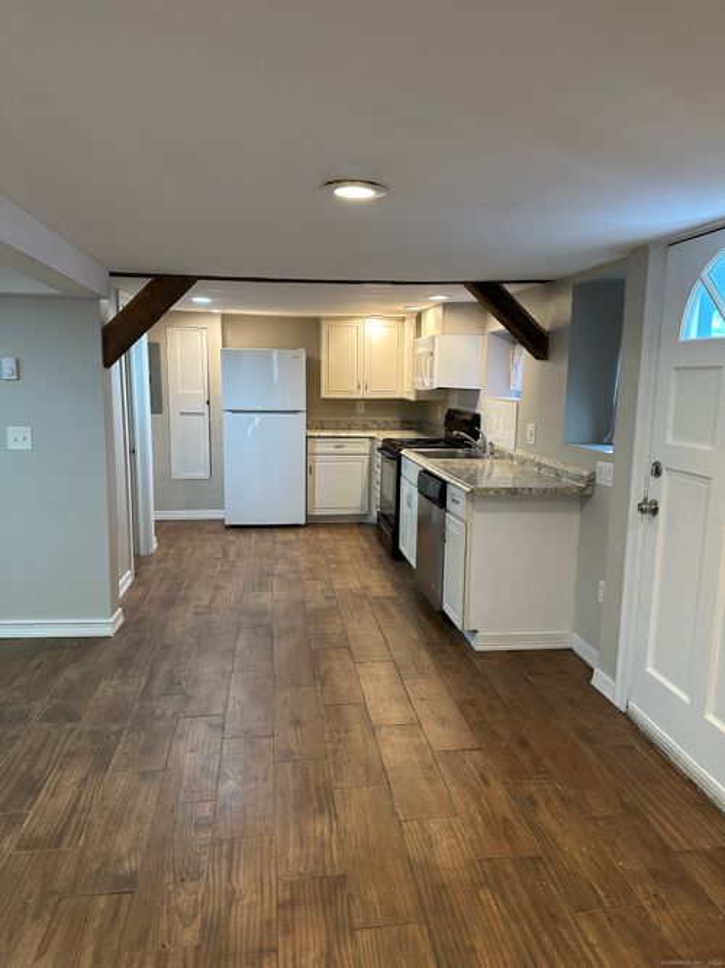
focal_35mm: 24
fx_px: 670
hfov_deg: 56.8
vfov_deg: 71.6
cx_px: 362
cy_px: 484
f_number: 1.78
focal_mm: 6.86
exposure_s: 1/60
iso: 125
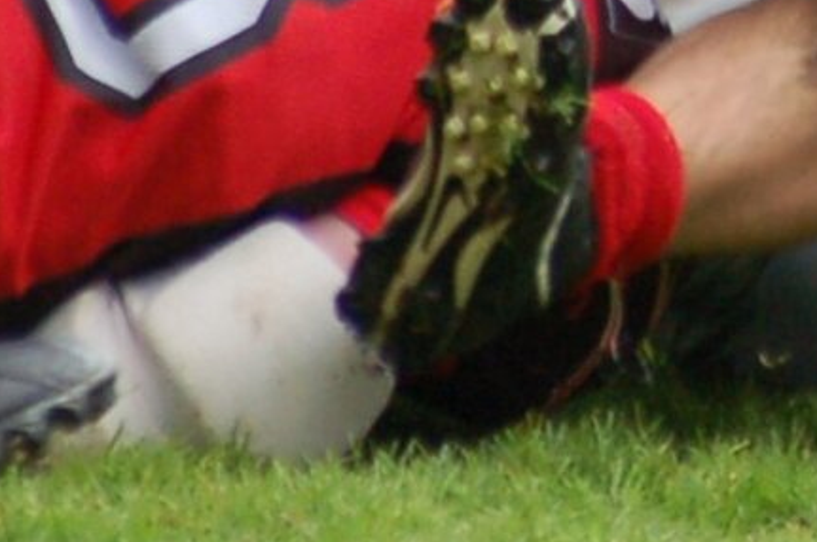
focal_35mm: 1685
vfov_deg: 0.8
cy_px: -557
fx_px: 38183
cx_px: 1319
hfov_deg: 1.2
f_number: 5.3
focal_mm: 220
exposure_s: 1/500
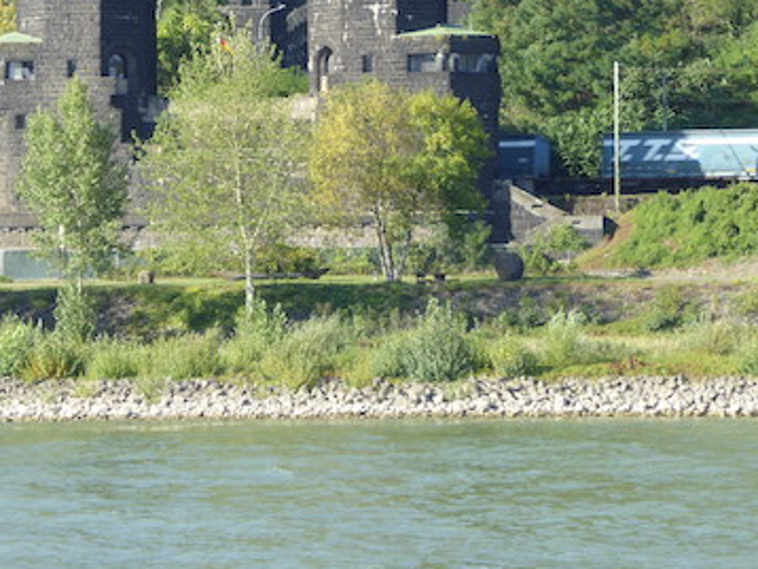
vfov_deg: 5.5
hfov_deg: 7.4
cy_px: 123
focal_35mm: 268
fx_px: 5872
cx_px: 265
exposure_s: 1/100
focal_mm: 24.2
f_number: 5.3
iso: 100
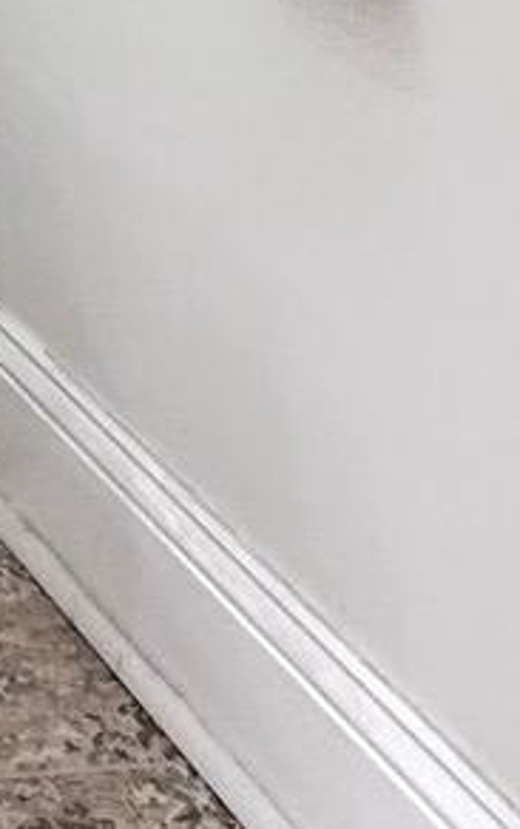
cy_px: -588
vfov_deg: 17.0
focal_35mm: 104
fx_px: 2354
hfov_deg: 10.5
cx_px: -790
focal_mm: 2.22
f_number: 2.2
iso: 160
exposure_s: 1/120
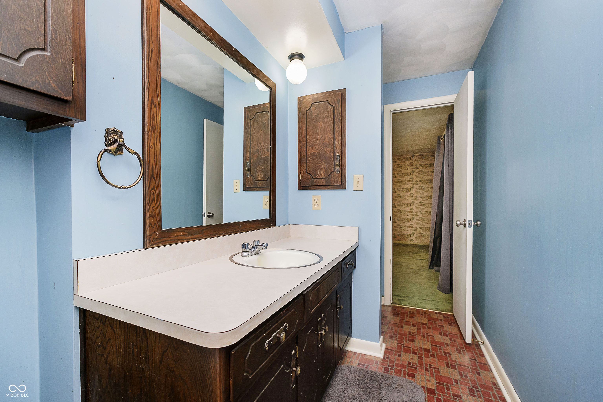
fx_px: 251
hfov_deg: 100.4
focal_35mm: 15
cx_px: 302
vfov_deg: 77.3
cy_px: 201
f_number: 4
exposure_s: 1/40
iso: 500
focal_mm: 10
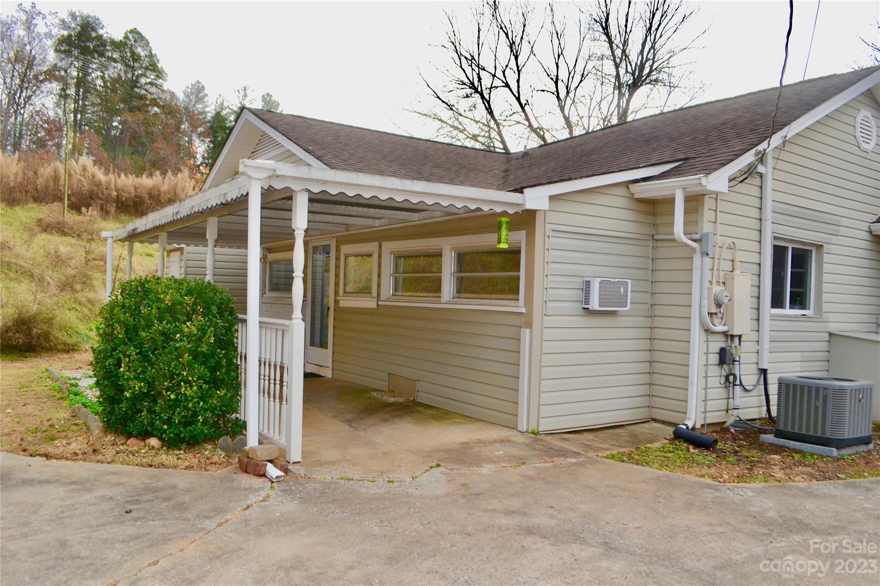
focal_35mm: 27
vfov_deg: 47.9
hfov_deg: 67.4
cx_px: 440
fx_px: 660
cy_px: 293
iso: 100
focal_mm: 18
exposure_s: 1/200
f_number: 7.1
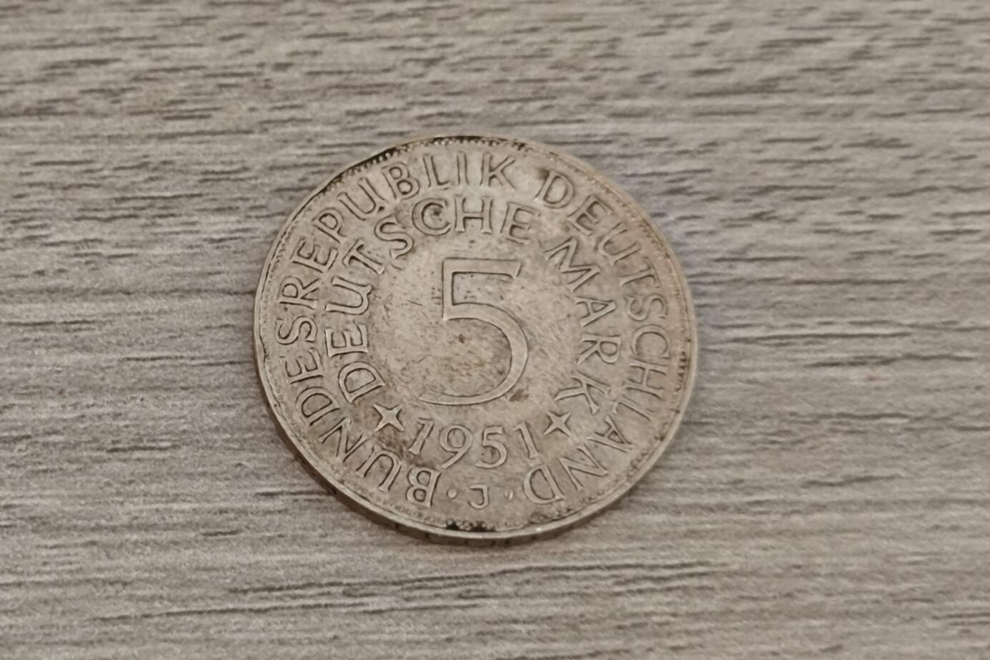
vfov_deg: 17.3
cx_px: 501
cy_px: 297
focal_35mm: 79
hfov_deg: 25.7
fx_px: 2173
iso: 640
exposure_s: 1/33.4
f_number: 1.9
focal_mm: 8.7
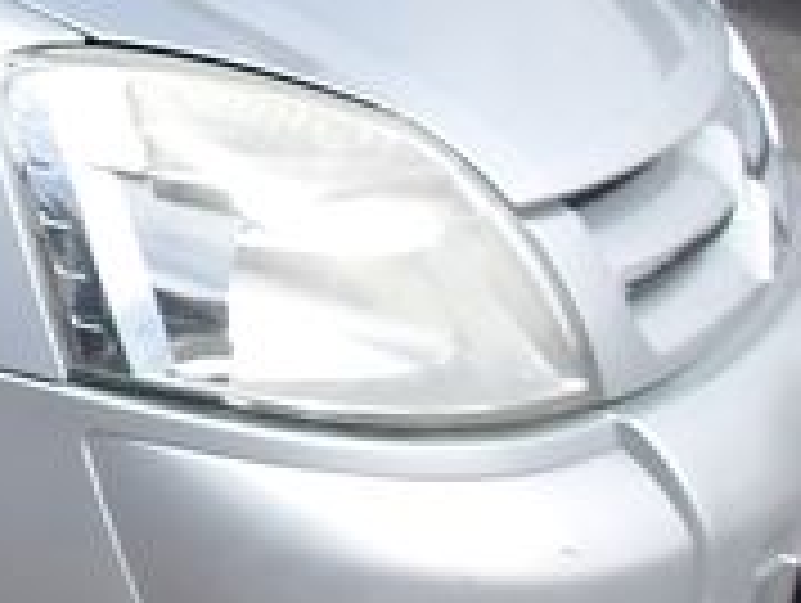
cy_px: -216
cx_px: -1174
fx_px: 3591
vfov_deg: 9.4
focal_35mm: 155
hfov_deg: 10.7
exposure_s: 1/113
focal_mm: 4.9
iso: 100
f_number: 10.4
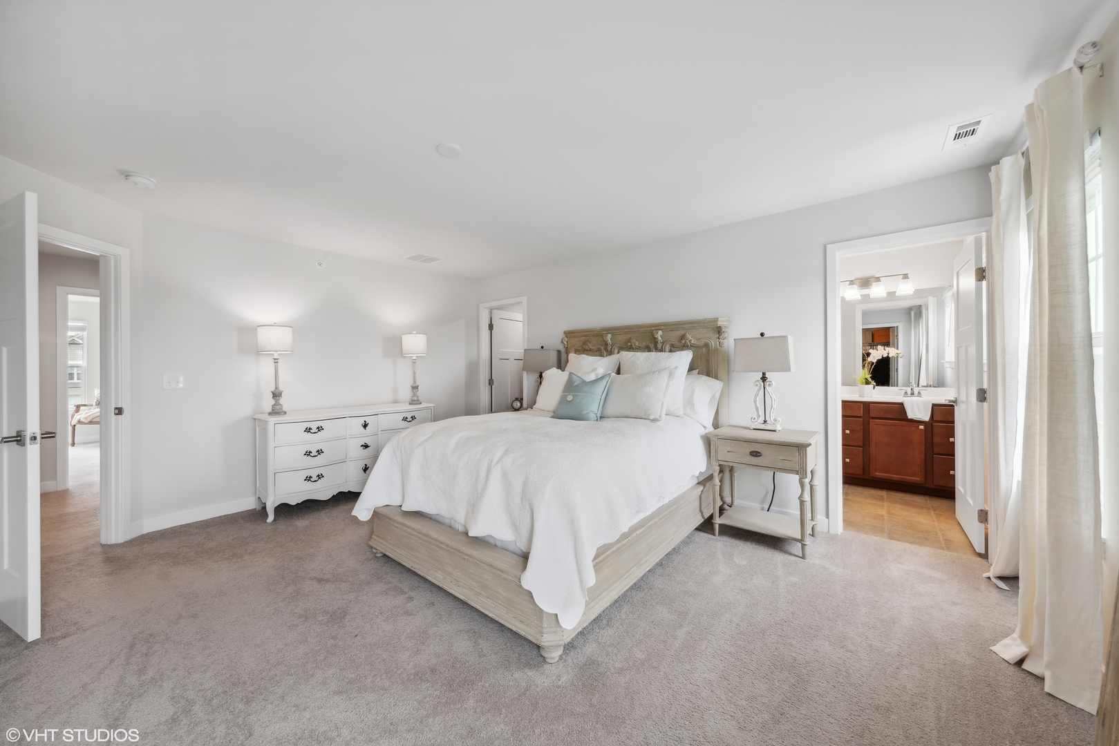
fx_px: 373
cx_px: 560
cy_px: 373
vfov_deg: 90.0
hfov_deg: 112.6
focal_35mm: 12
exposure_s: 1/20
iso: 200
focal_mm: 12
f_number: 8
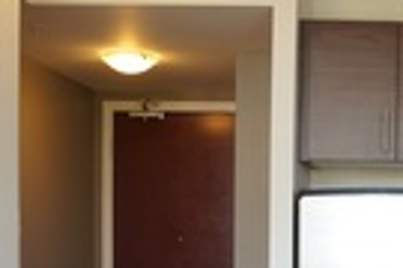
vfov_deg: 15.6
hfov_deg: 22.2
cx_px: 490
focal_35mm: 84
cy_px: 323
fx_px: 940
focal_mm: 18
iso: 250
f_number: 4
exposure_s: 1/60
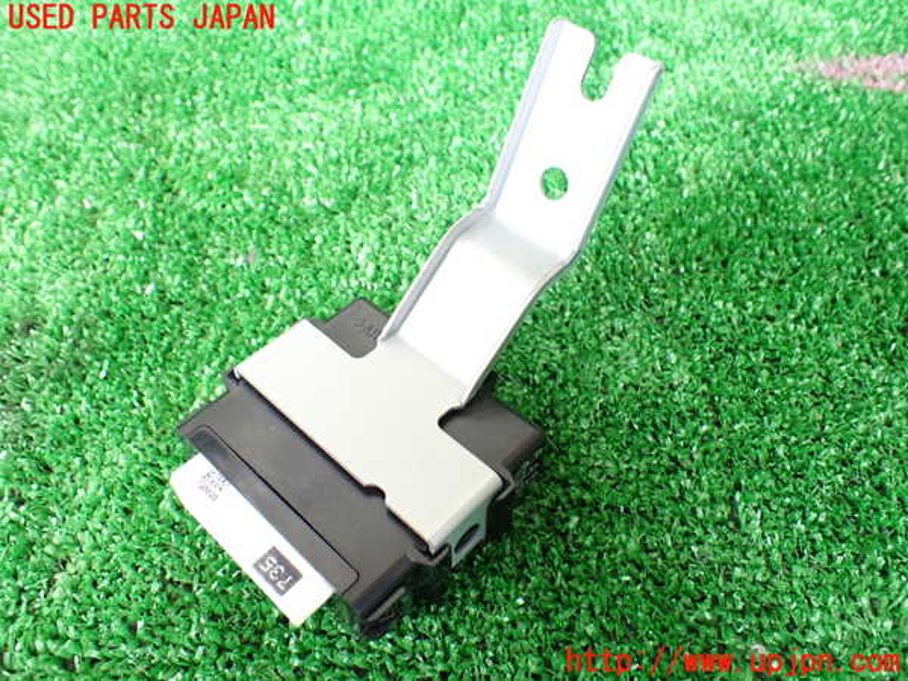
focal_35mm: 30
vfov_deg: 46.8
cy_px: 340
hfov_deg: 60.0
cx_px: 454
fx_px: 787
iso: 640
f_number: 2.3
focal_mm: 5.4
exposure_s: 1/125
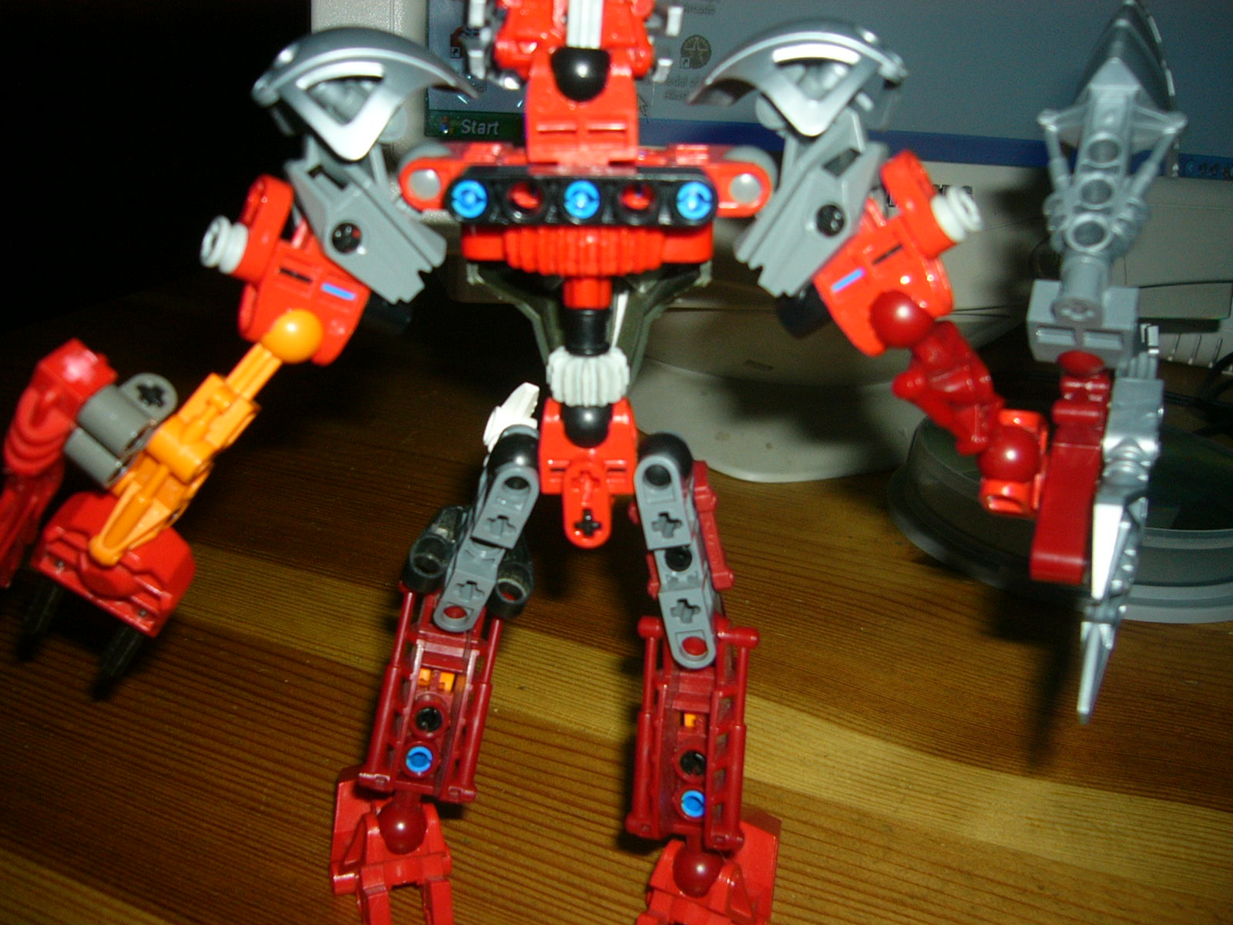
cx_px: 616
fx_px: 1247
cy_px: 462
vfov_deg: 40.7
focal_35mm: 35
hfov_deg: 52.6
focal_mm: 5.8
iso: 100
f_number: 2.8
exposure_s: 1/60
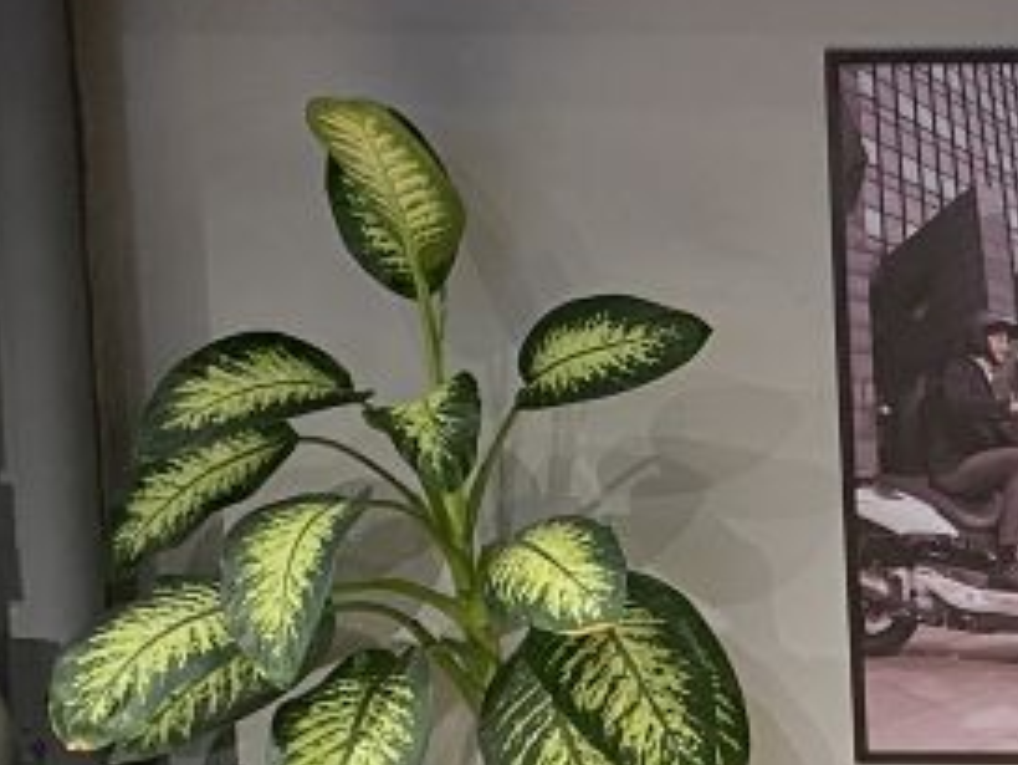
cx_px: 1771
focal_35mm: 101
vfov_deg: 14.3
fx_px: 2972
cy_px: 838
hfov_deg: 16.6
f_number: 1.8
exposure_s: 1/50
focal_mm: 4.25
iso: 160
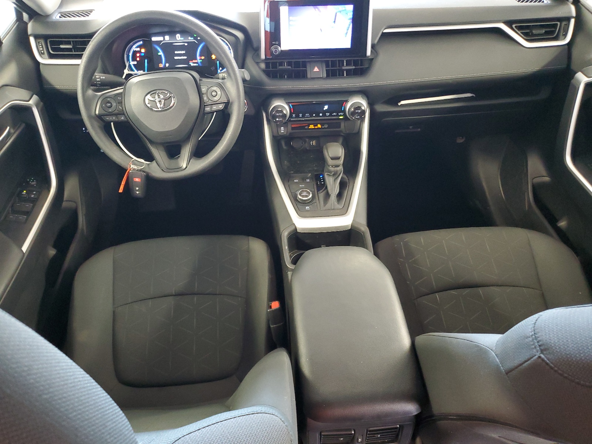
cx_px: 296
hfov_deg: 67.3
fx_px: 445
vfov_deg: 53.1
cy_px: 222
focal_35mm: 26
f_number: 1.5
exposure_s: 1/20
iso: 285
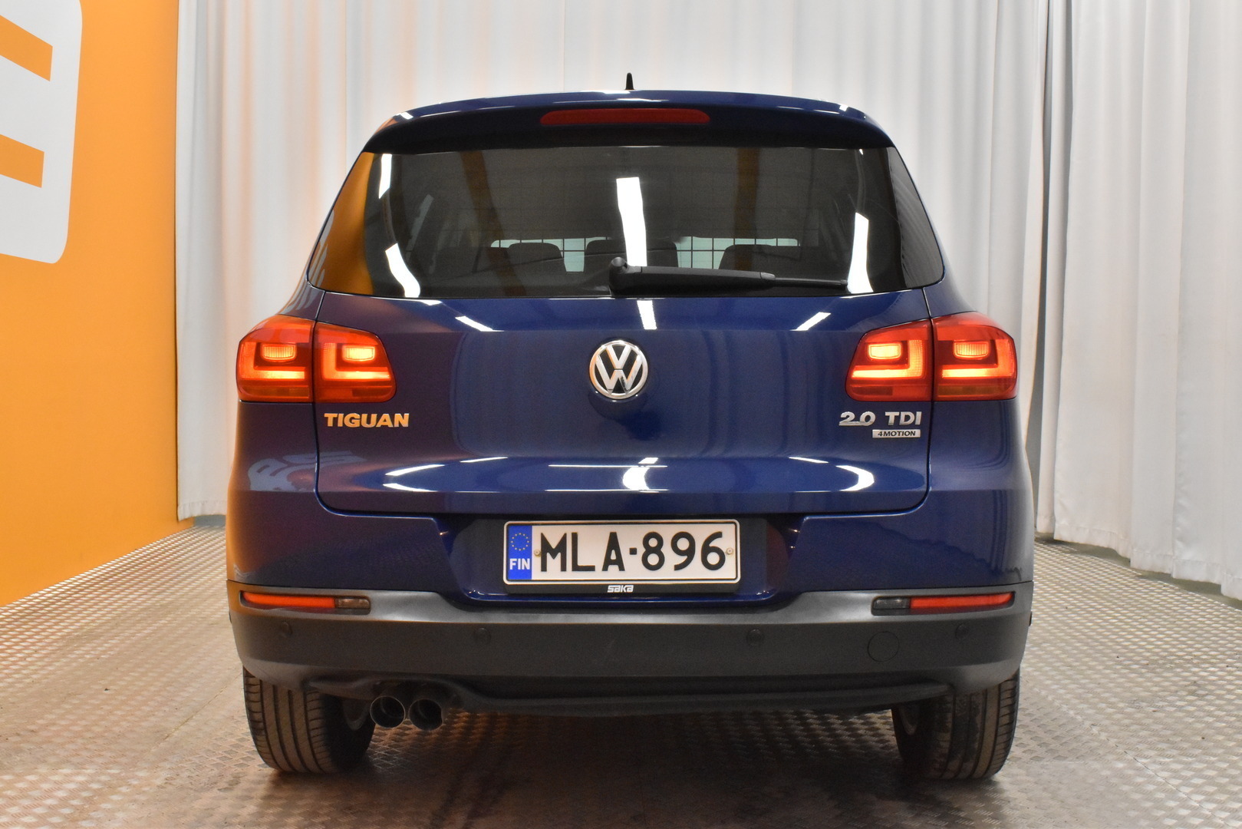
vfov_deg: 34.2
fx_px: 1346
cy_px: 414
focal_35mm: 39
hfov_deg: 49.5
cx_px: 621
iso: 3200
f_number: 22
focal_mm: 26
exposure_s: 1/30
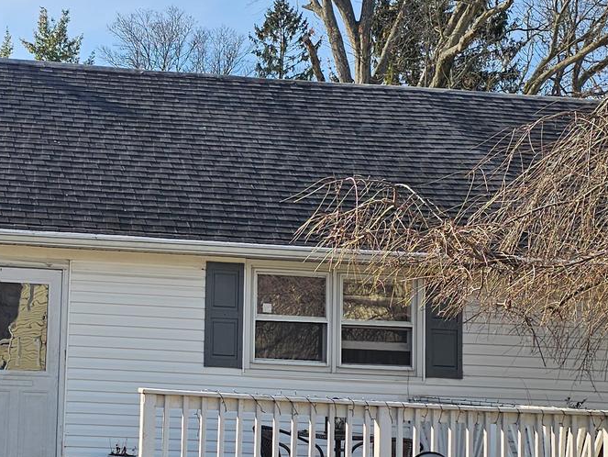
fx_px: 1248
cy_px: 248
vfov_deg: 20.7
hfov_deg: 26.6
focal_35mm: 71
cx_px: 76
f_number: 1.7
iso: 10
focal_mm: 6.3
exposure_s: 1/726
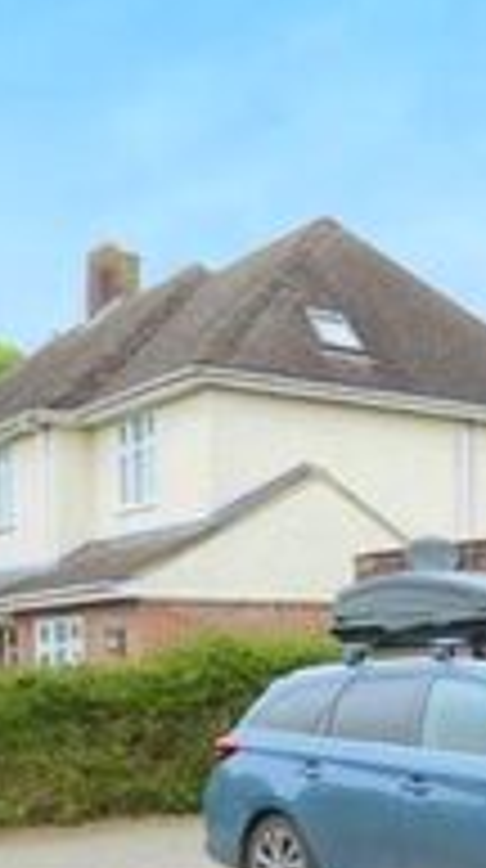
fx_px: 1311
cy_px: 684
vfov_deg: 35.6
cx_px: 837
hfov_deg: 17.6
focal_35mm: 57
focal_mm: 10
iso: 160
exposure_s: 1/100
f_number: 4
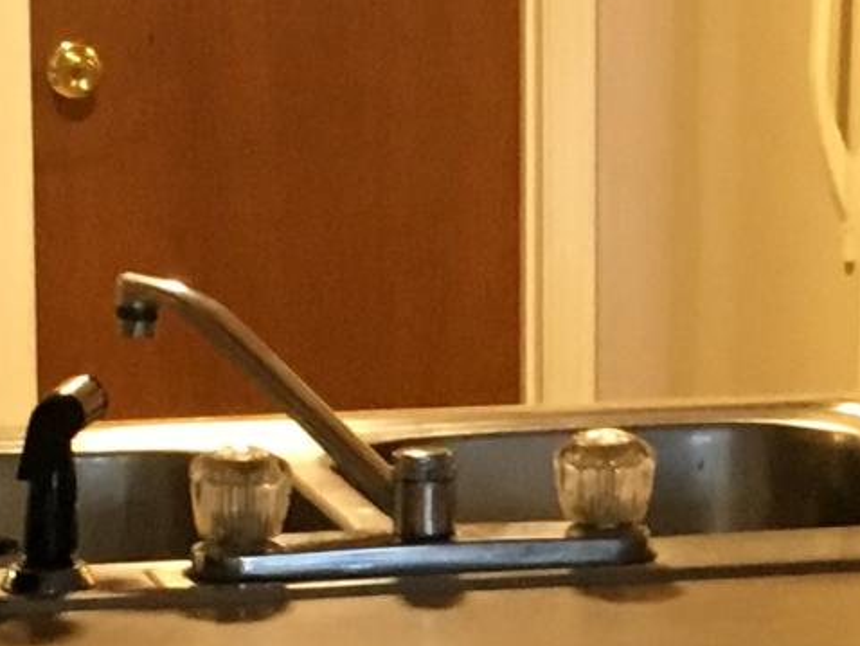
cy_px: 585
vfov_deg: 8.1
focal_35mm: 182
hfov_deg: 10.8
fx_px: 4524
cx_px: 840
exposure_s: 1/30
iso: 125
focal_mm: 4.15
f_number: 2.2
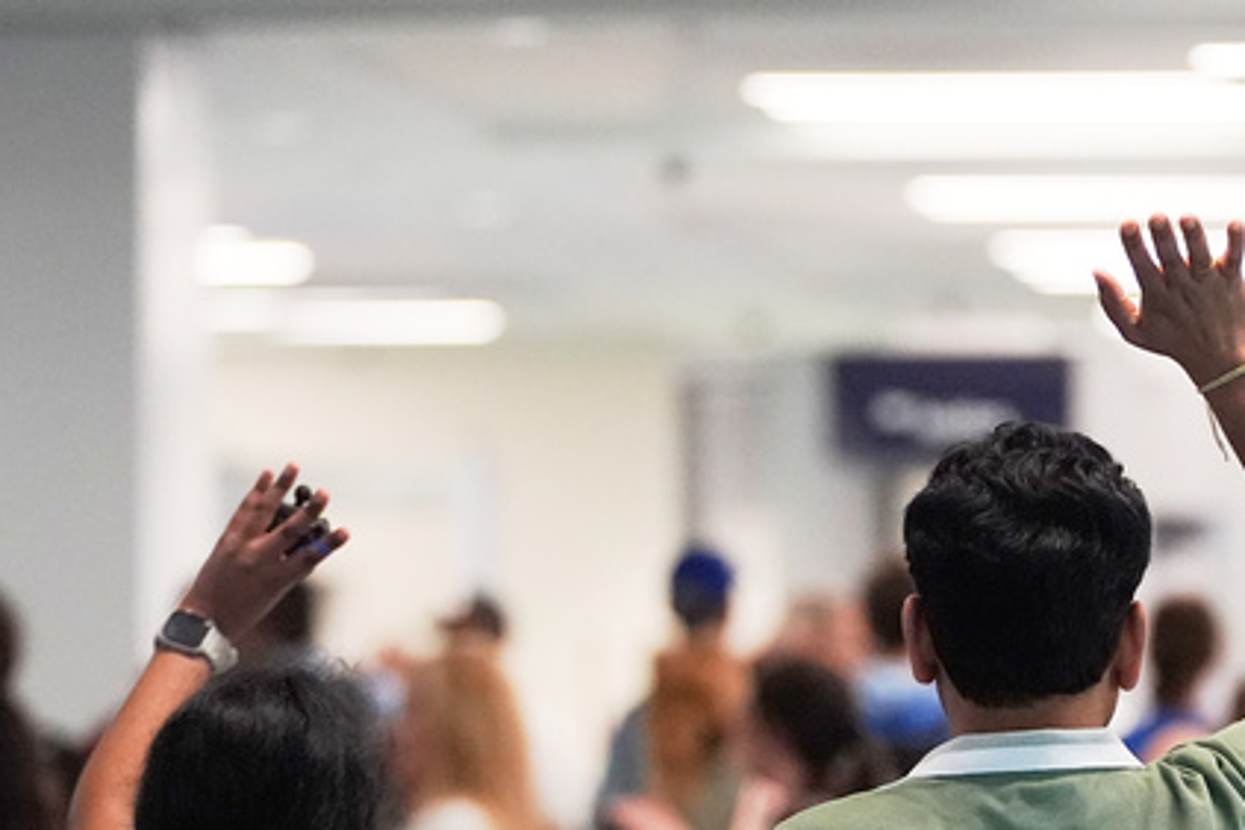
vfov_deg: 4.2
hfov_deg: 6.3
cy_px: 675
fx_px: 11308
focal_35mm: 327
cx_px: 1048
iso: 4000
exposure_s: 1/800
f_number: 2.8
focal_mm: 135
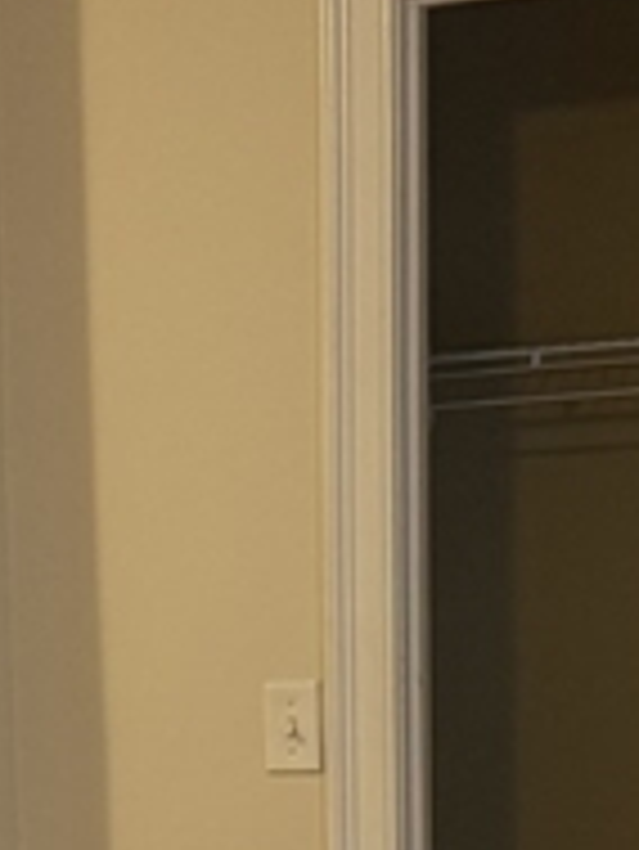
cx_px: -450
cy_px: 1016
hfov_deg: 10.8
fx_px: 3196
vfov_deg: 14.7
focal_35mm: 130
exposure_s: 1/60
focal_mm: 6.76
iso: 200
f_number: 1.78
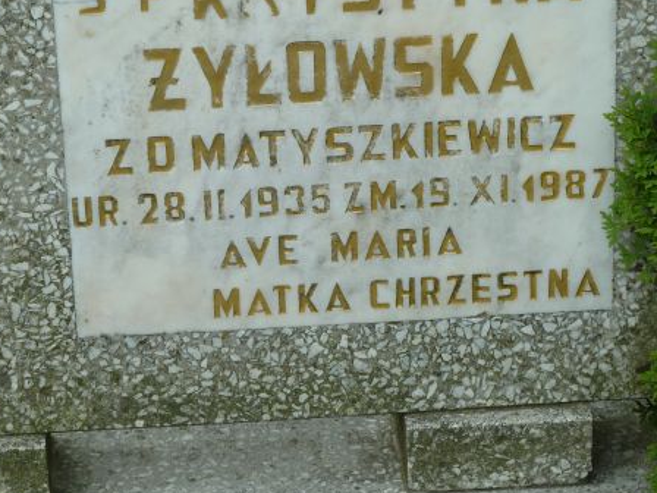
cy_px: 183
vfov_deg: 10.8
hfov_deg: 14.4
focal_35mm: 137
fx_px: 2600
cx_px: 307
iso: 80
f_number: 4.3
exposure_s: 1/160
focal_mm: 15.8
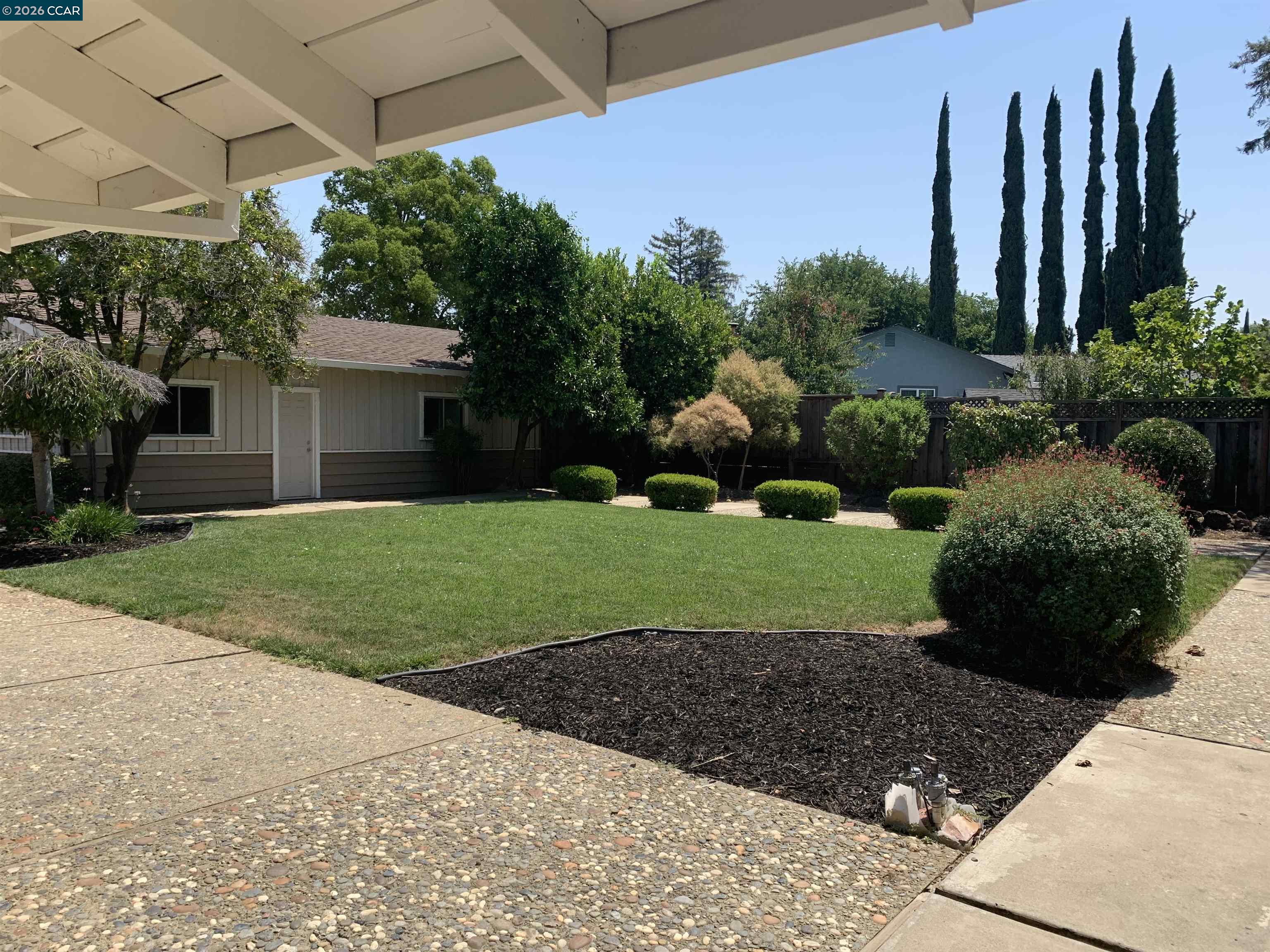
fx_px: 954
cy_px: 476
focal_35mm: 26
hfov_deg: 67.3
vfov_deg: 53.1
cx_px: 635
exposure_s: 1/1916
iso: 25
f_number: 1.8
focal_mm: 4.25
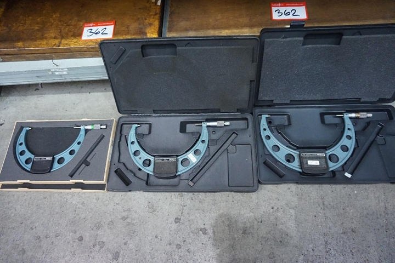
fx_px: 263
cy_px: 132
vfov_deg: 53.1
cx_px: 198
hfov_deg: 73.7
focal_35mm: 24
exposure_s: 1/160
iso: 3200
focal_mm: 16
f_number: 3.5
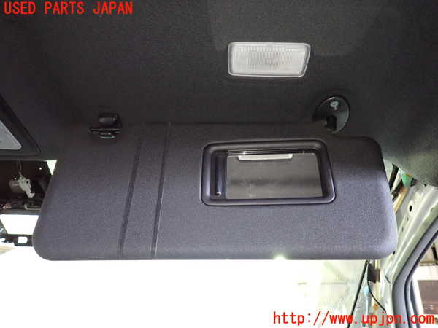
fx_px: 316
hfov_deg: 69.4
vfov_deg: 54.9
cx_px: 219
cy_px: 164
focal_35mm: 25
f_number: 2
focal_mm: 4.5
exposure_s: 1/30
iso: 800
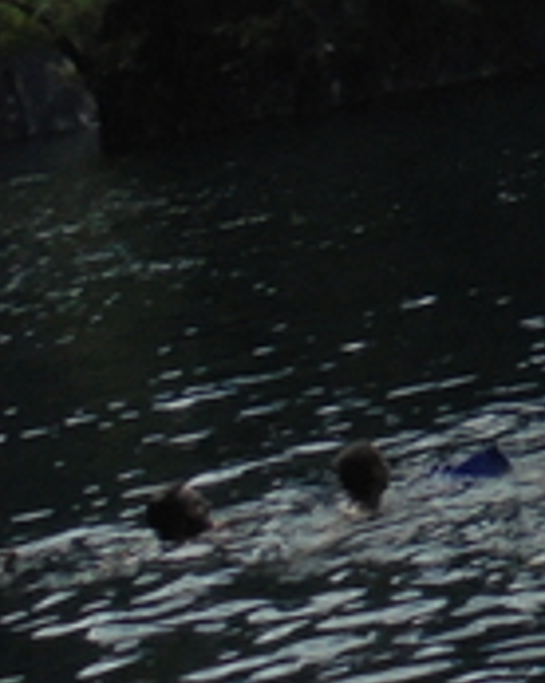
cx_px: 1303
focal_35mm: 157
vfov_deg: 11.7
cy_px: -411
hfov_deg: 8.9
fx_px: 3171
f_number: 3.7
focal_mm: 5.3
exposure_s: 1/800
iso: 100
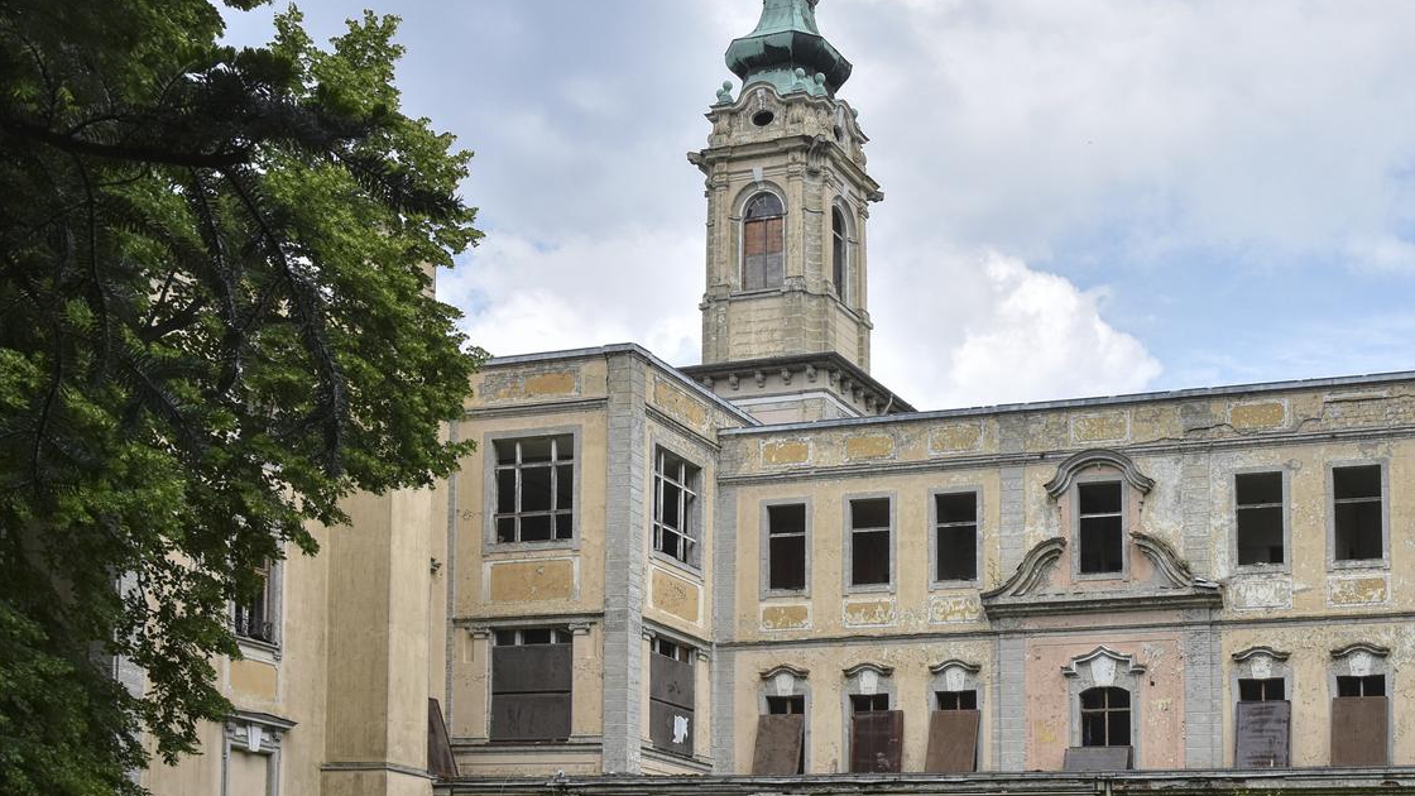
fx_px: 1876
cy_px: 474
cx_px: 982
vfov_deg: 23.9
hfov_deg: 40.6
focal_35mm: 50
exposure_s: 1/500
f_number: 8
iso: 200
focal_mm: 22
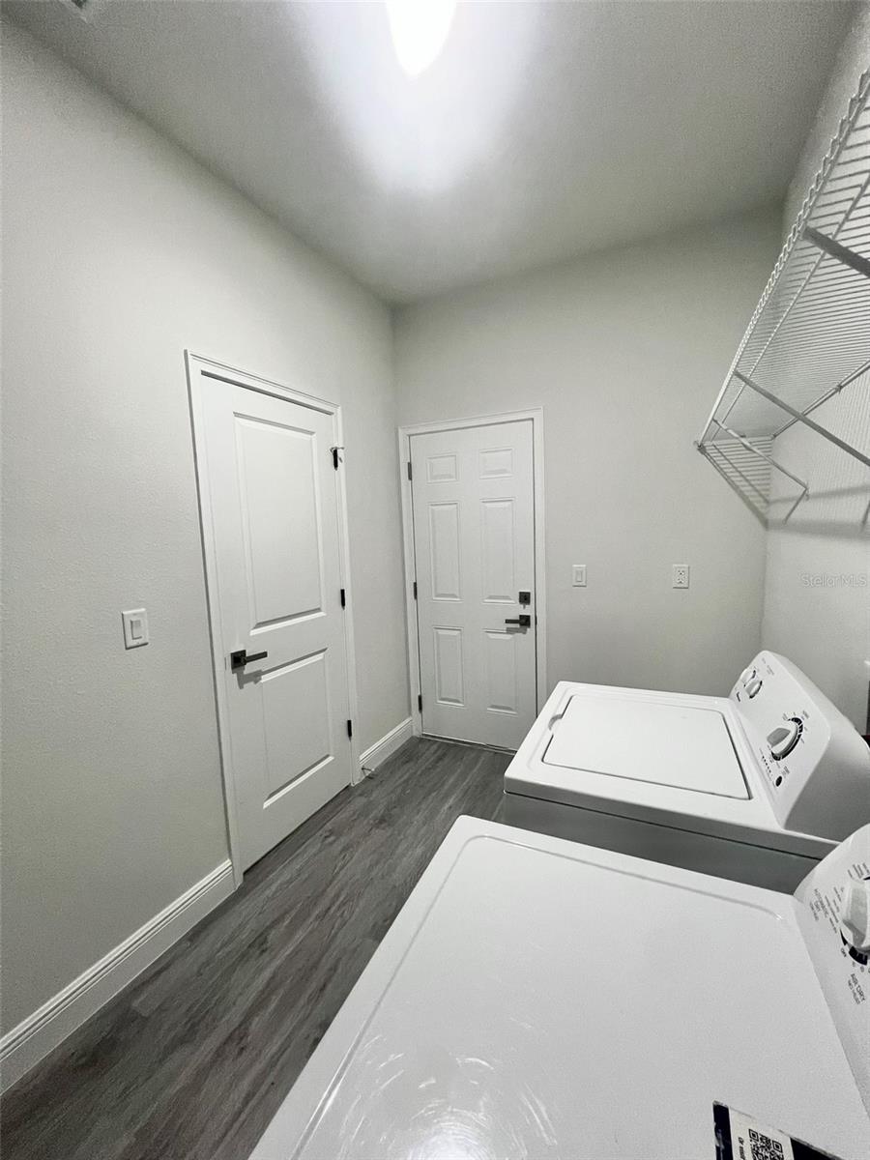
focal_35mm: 13
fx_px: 436
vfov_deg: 106.2
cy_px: 580
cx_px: 435
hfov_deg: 89.9
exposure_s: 1/60
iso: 200
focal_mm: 1.57
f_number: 1.8
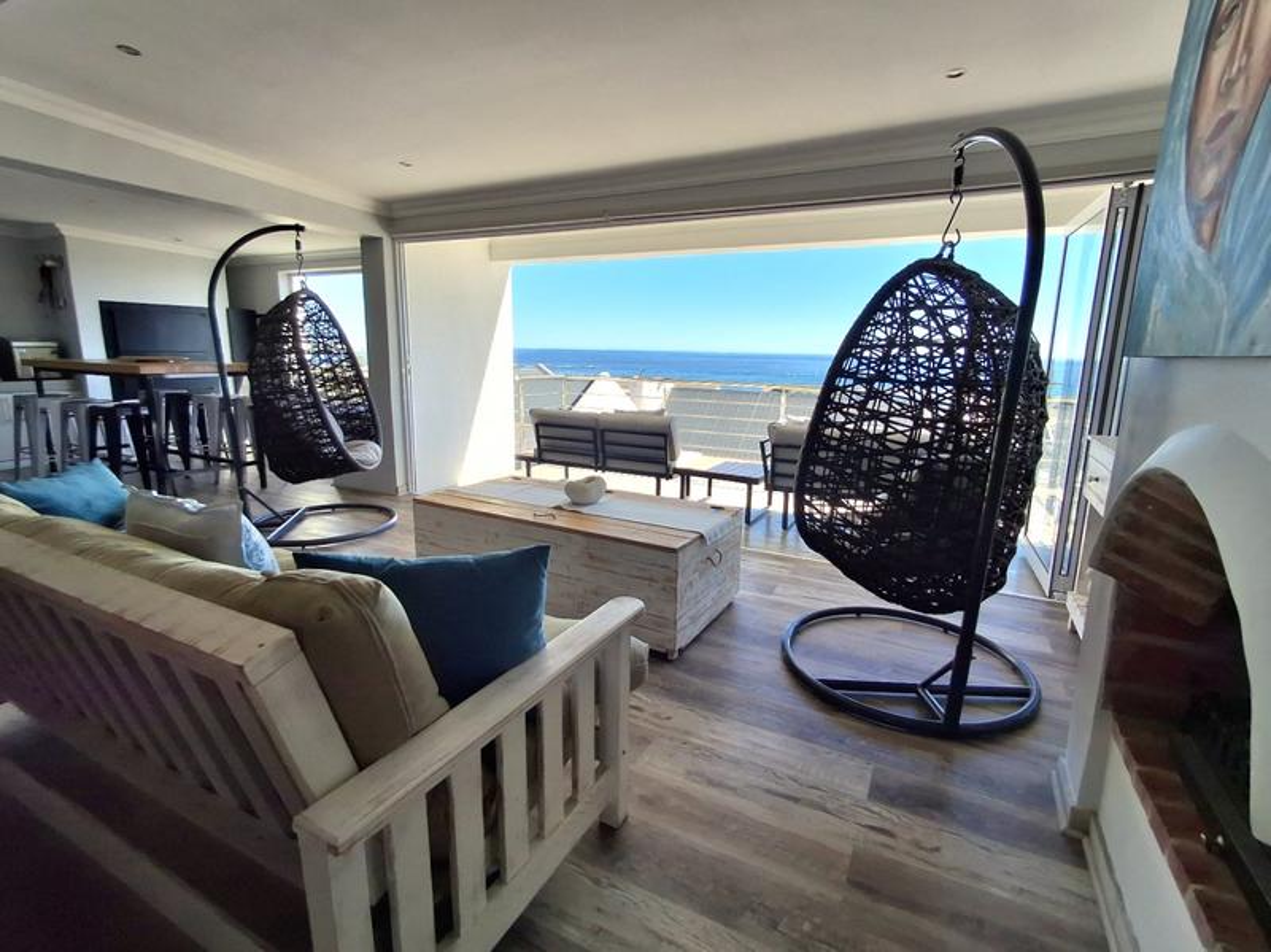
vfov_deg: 78.0
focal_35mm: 16
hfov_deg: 94.5
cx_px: 636
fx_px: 587
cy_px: 476
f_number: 2.2
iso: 40
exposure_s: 1/714
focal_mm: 1.64
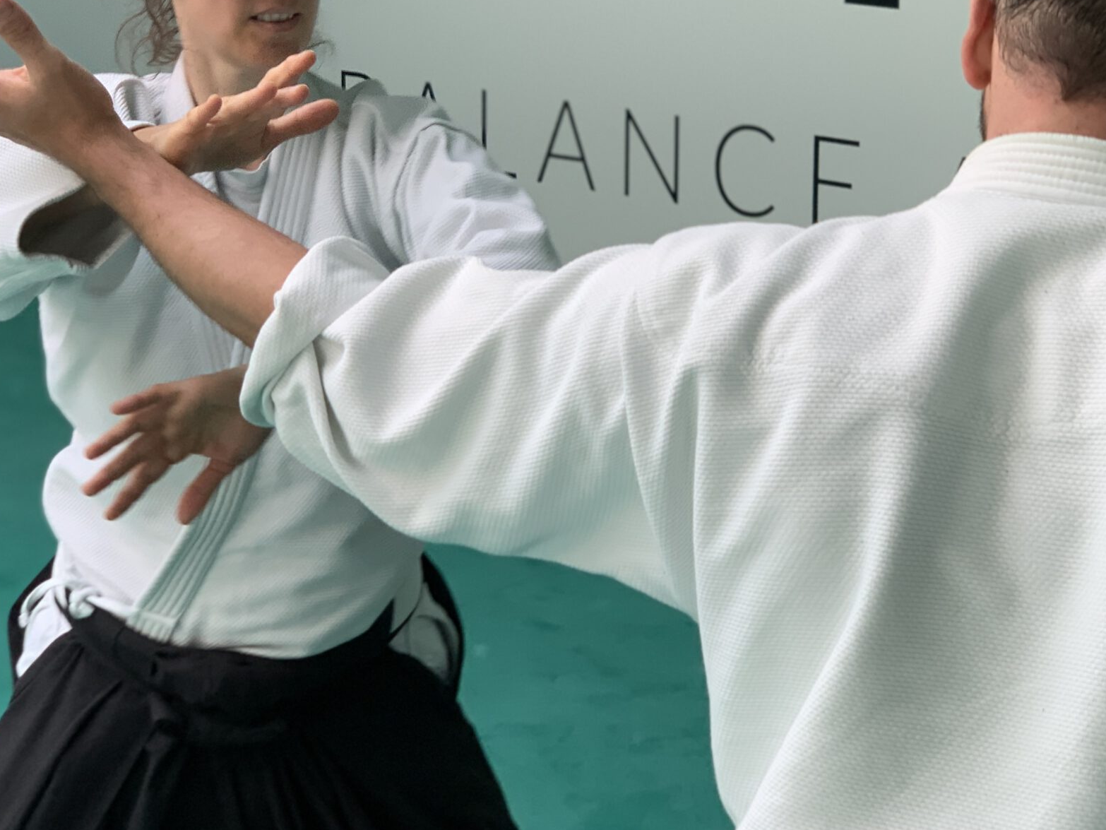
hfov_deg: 23.0
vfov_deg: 17.3
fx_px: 2716
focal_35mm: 85
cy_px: 239
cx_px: 589
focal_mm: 6
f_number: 2.4
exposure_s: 1/122
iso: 40
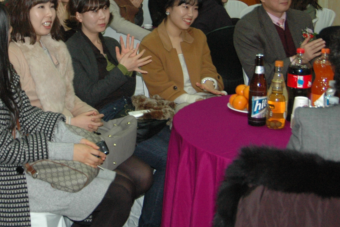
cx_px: 69
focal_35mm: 68
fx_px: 642
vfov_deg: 19.6
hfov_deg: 29.0
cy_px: 19
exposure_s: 1/60
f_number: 4.5
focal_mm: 24
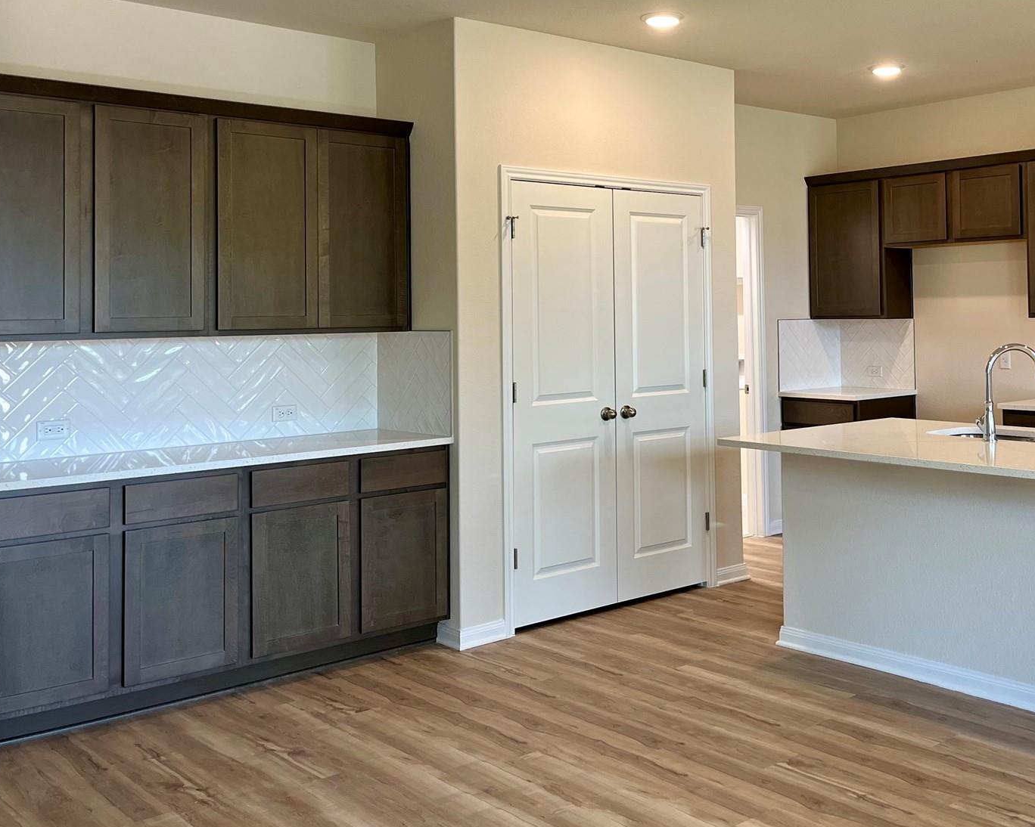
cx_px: 691
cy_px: 276
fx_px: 1164
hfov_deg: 47.2
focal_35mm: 38
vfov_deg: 38.7
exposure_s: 1/120
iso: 100
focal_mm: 5.1
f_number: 1.6
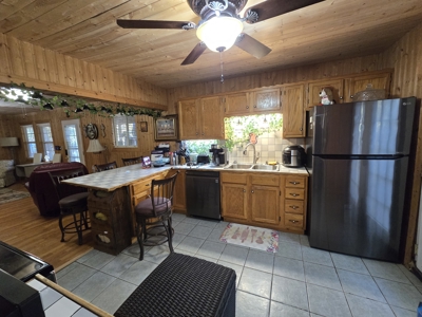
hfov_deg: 106.2
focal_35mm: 13
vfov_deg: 89.9
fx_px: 158
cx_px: 211
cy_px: 158
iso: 640
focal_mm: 2.2
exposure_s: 1/60
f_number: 2.2
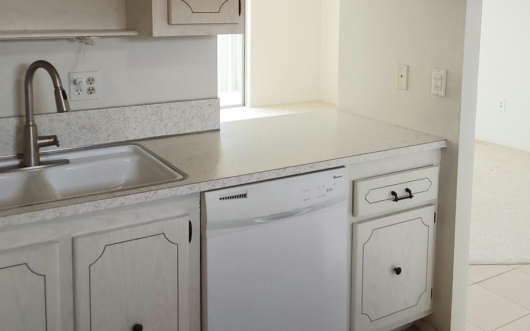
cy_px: 79
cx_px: 259
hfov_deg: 50.4
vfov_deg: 32.1
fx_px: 563
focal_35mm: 39
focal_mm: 2.91
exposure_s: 1/120
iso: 64
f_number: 1.9
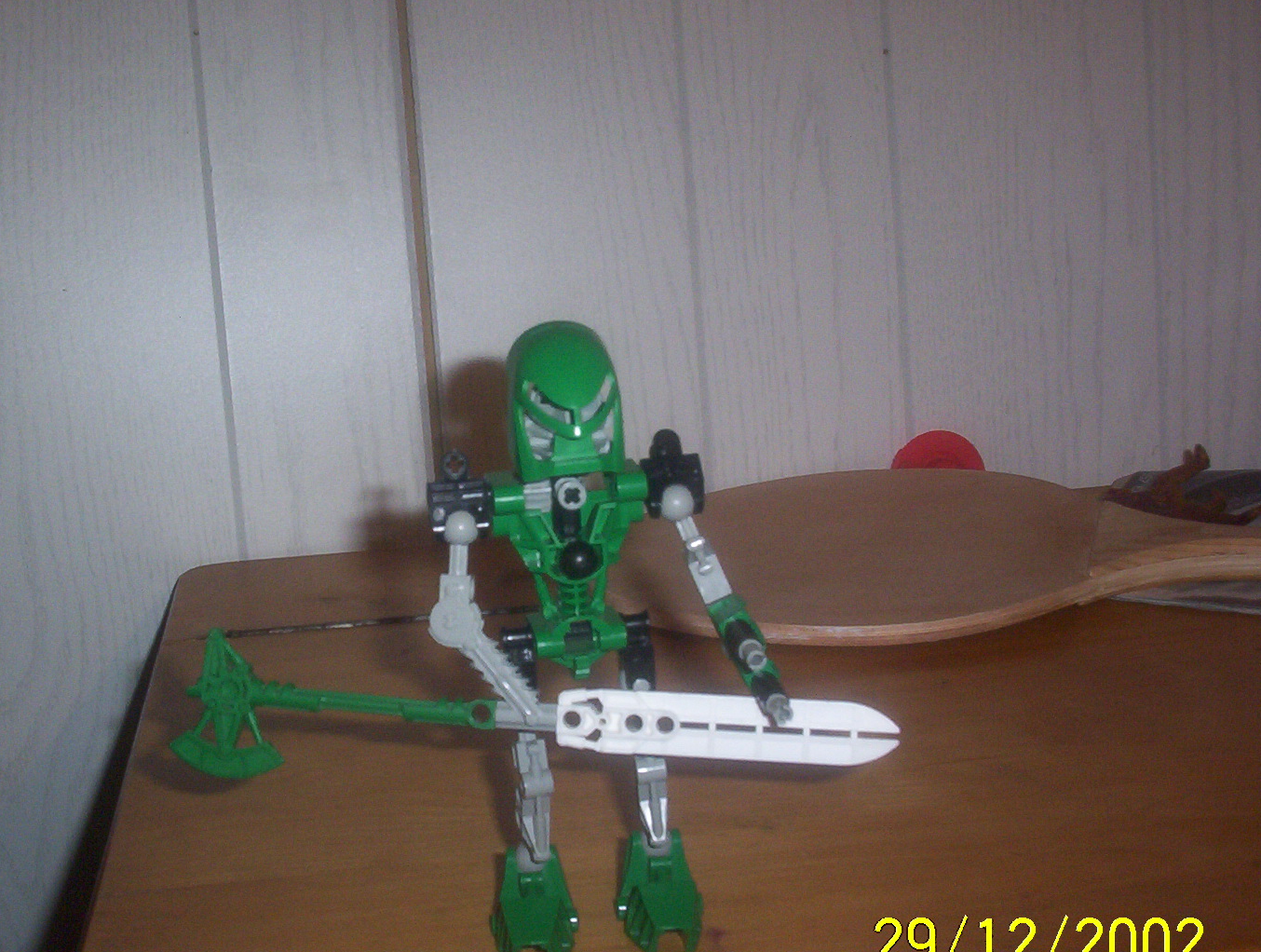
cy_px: 511
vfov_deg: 31.0
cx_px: 521
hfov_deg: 40.2
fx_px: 1716
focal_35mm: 47
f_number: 4.5
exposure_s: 1/30
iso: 140
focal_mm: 6
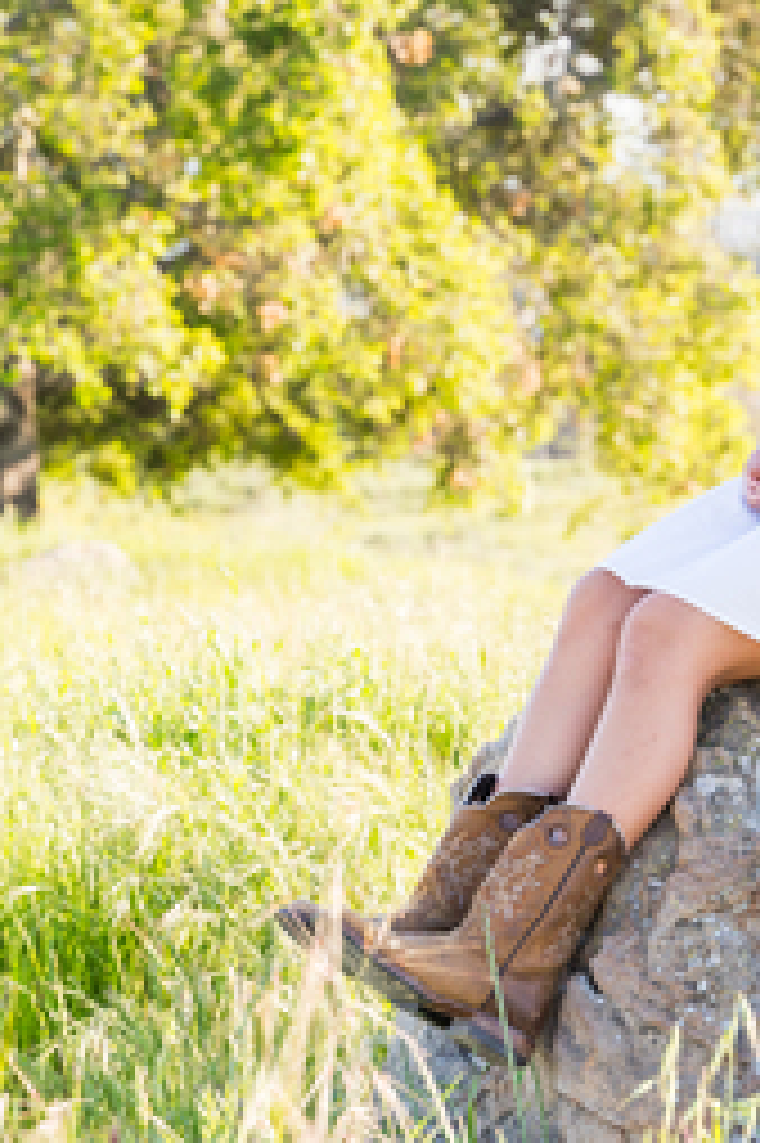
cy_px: 202
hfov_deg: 10.5
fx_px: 4122
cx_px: 731
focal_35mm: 130
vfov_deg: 15.7
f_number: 4.5
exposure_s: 1/500
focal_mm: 66
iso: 320
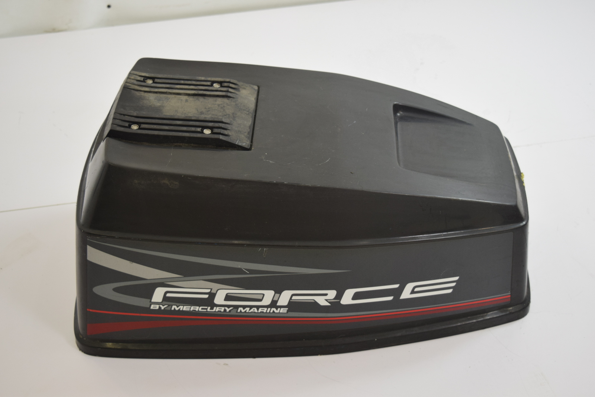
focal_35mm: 57
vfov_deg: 23.8
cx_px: 298
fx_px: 942
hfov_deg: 35.1
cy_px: 198
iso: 400
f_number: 5.6
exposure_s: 1/125
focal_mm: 38
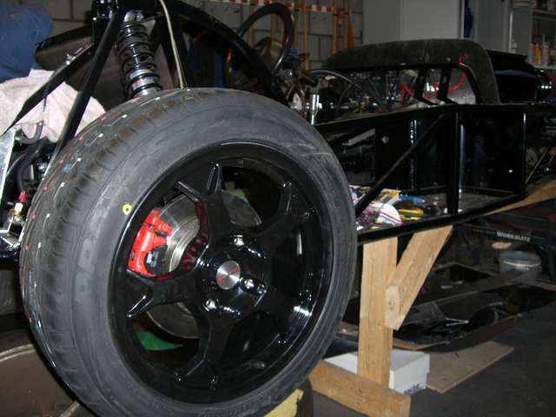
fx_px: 610
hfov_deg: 49.0
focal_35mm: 38
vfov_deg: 37.7
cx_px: 278
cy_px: 208
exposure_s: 1/60
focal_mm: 6.2
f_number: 2.7
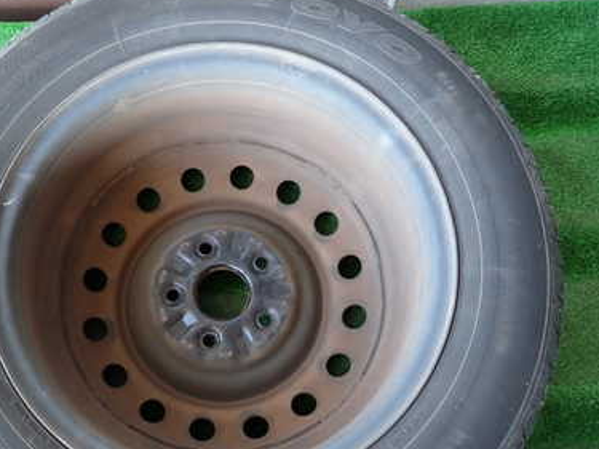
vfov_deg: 35.6
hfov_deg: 46.4
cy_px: 297
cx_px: 220
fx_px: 692
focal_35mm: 40
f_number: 2
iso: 160
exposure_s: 1/60
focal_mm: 4.5
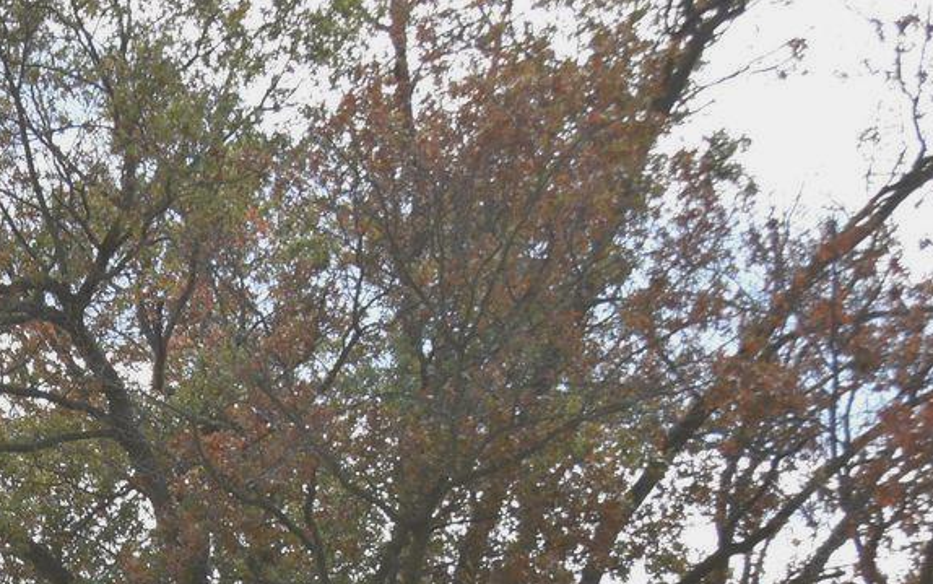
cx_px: -484
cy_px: 1109
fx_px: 3052
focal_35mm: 120
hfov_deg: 15.9
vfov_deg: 10.2
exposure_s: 1/250
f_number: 5.6
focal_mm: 22
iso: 100
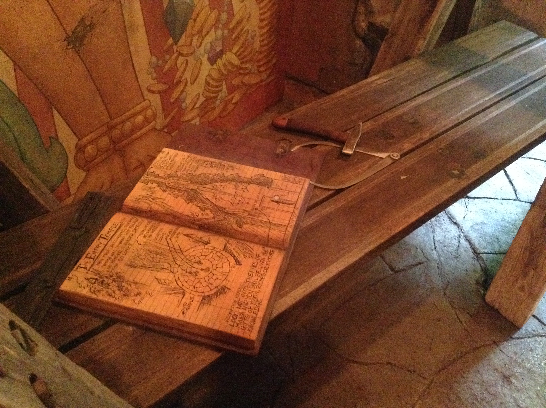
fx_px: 520
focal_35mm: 33
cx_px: 273
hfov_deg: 55.4
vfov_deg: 42.8
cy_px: 204
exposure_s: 1/15
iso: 640
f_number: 2.4
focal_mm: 3.3
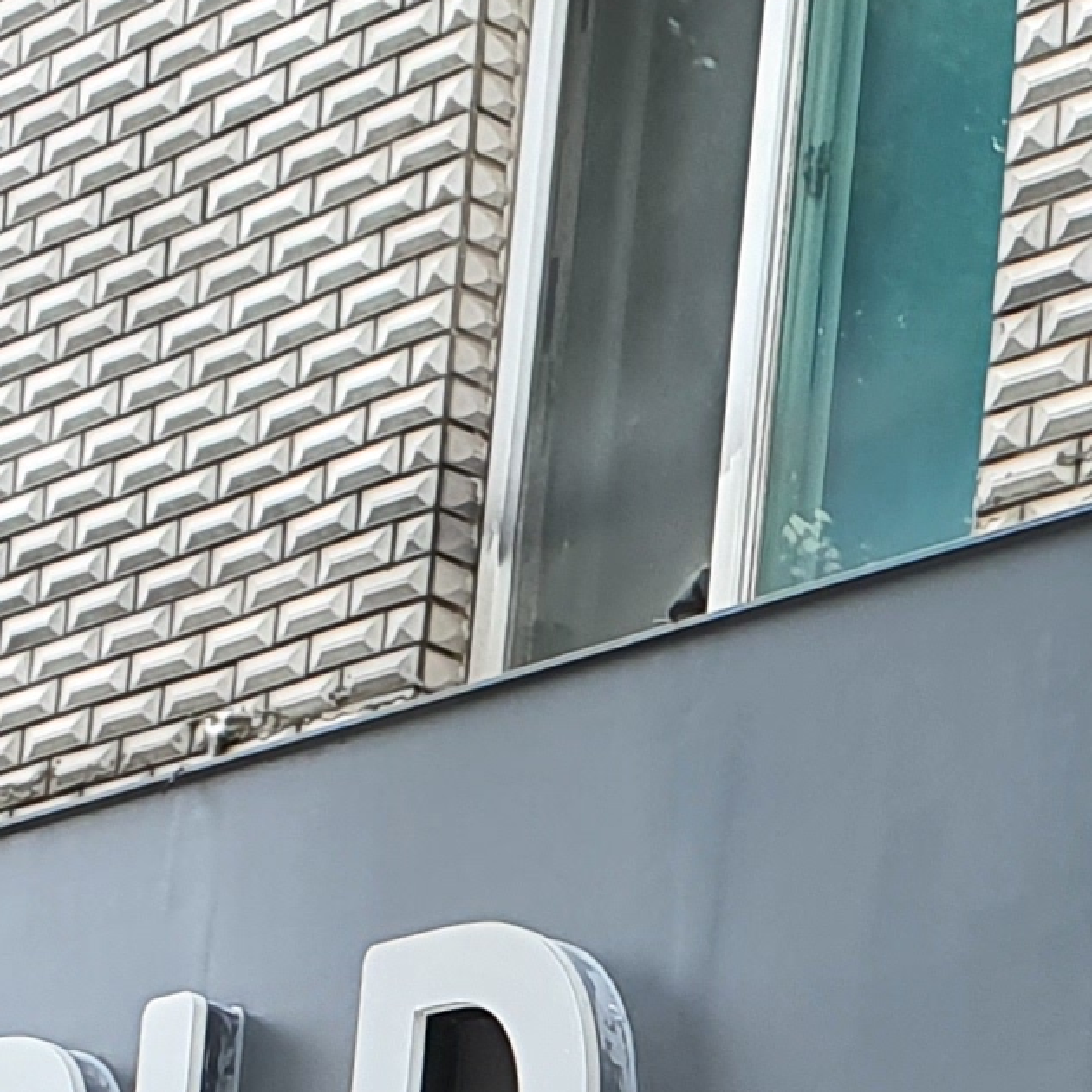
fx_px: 5246
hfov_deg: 11.3
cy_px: 2408
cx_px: 1745
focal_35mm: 147
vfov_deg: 10.6
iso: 64
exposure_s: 1/120
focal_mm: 4.3
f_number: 2.4
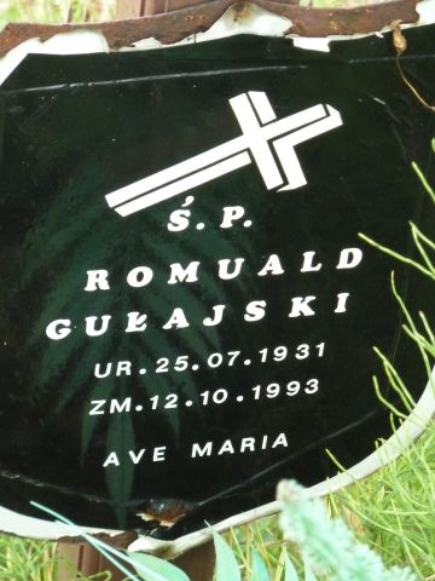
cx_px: 218
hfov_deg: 7.6
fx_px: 3284
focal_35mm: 196
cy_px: 290
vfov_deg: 10.1
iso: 800
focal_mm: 32.1
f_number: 4.5
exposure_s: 1/200
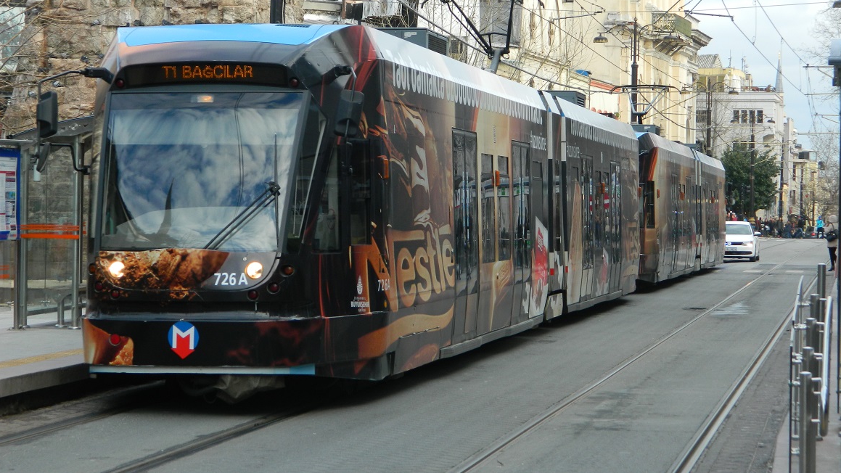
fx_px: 2520
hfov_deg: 18.9
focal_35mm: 113
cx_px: 421
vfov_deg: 10.7
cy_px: 197
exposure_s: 1/100
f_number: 4.5
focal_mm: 18.6
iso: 80
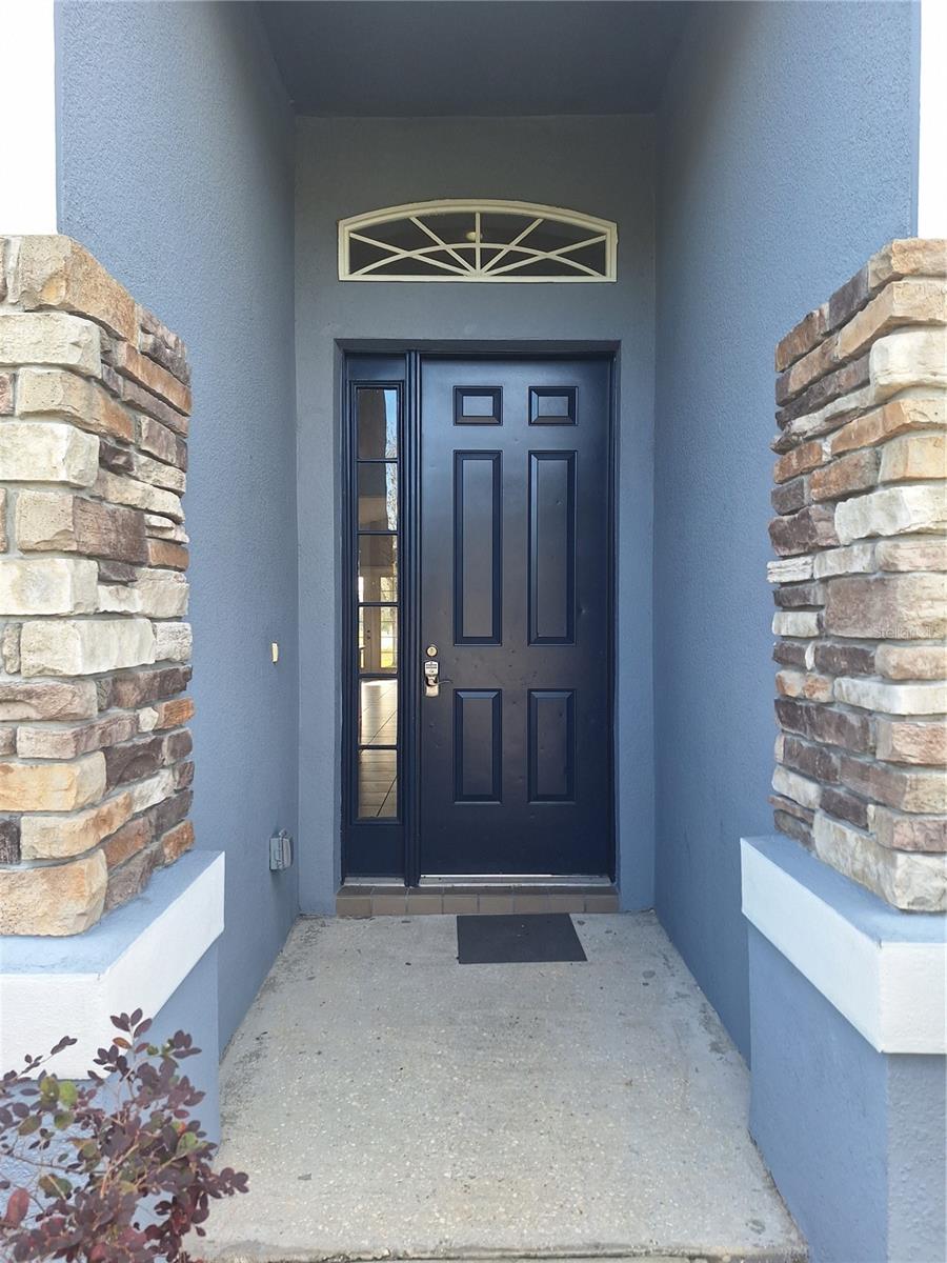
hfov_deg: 58.9
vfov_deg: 73.9
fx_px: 839
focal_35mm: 23
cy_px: 632
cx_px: 474
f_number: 1.8
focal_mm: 5.54
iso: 40
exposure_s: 1/197
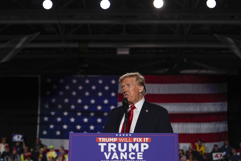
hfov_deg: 29.7
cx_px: 125
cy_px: 80
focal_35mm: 68
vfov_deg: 20.0
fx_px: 455
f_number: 2.8
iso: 1000
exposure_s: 1/500
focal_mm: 63
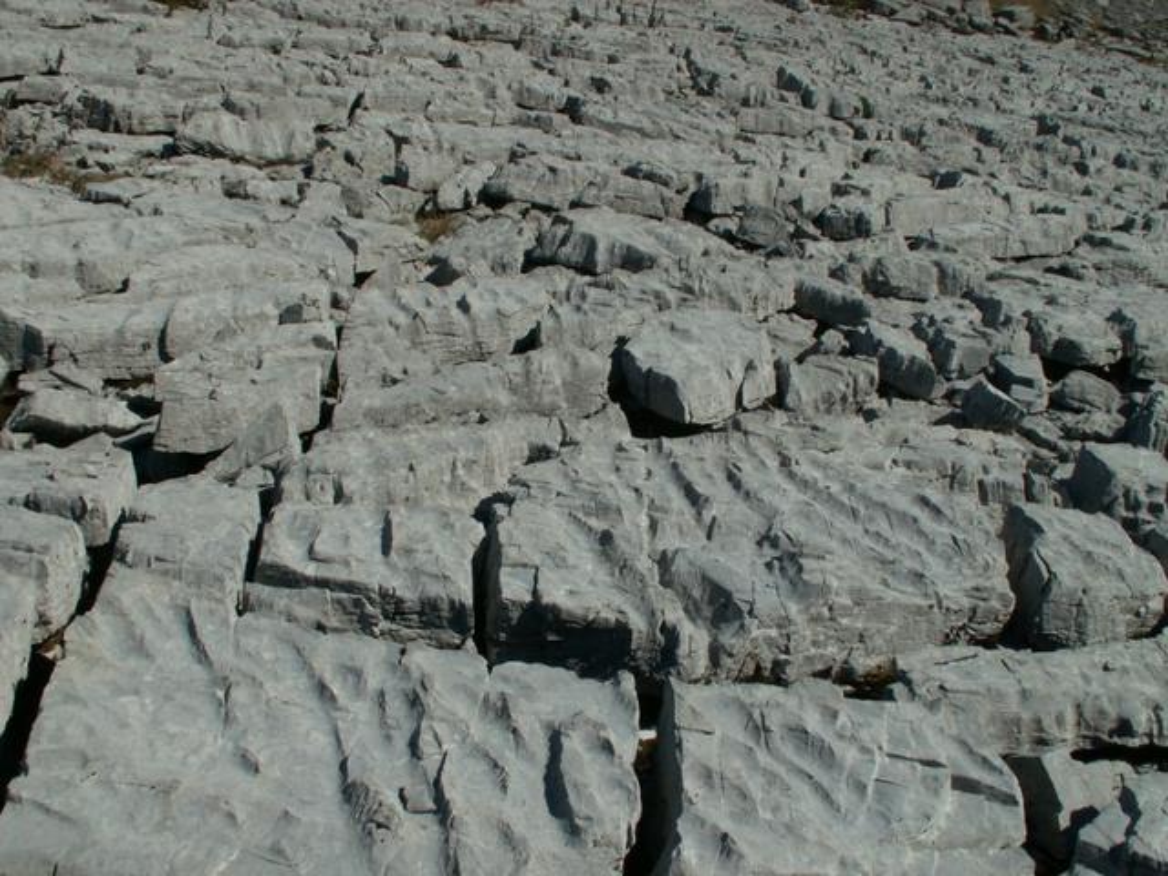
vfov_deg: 40.7
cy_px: 438
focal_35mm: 35
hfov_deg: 52.6
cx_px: 584
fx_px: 1181
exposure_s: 1/320
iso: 50
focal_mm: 5.86
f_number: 8
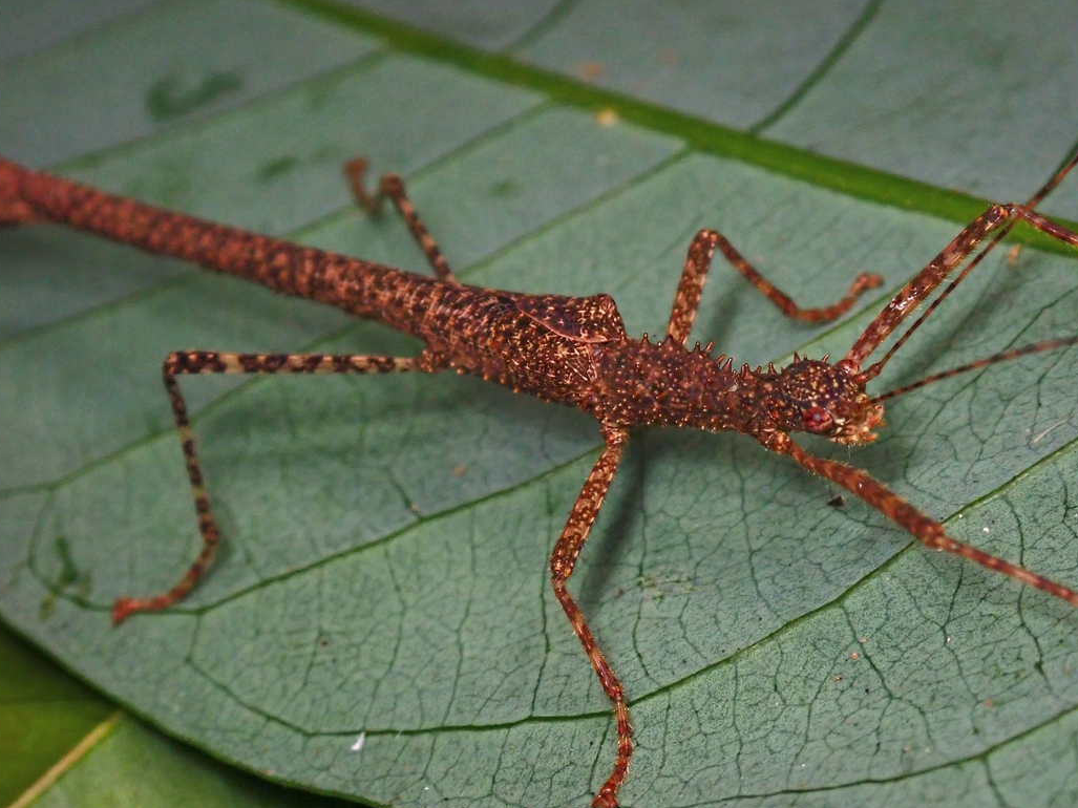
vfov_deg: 13.3
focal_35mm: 111
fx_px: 3456
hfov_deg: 17.7
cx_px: 499
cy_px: 438
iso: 500
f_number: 6.3
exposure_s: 1/200
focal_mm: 18
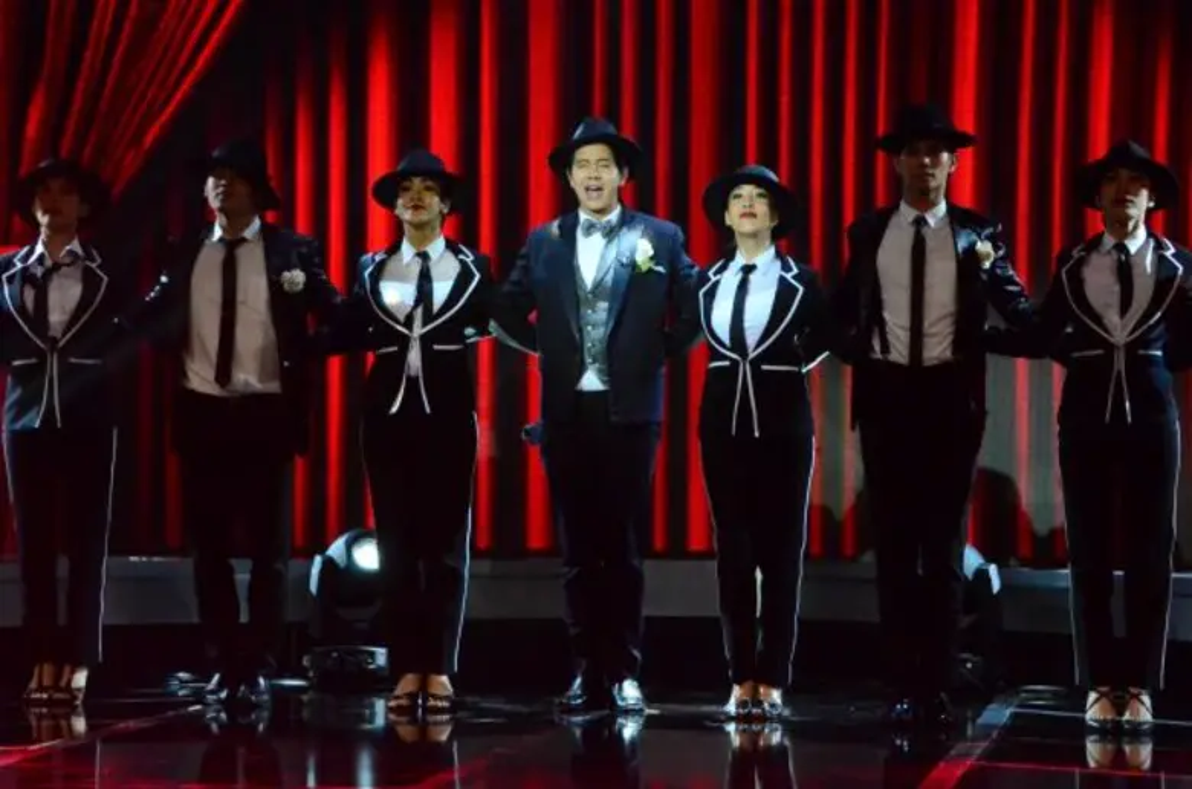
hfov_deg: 14.9
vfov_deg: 9.9
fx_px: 4558
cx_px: 596
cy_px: 394
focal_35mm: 138
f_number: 13
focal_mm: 92
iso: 6400
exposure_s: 1/160
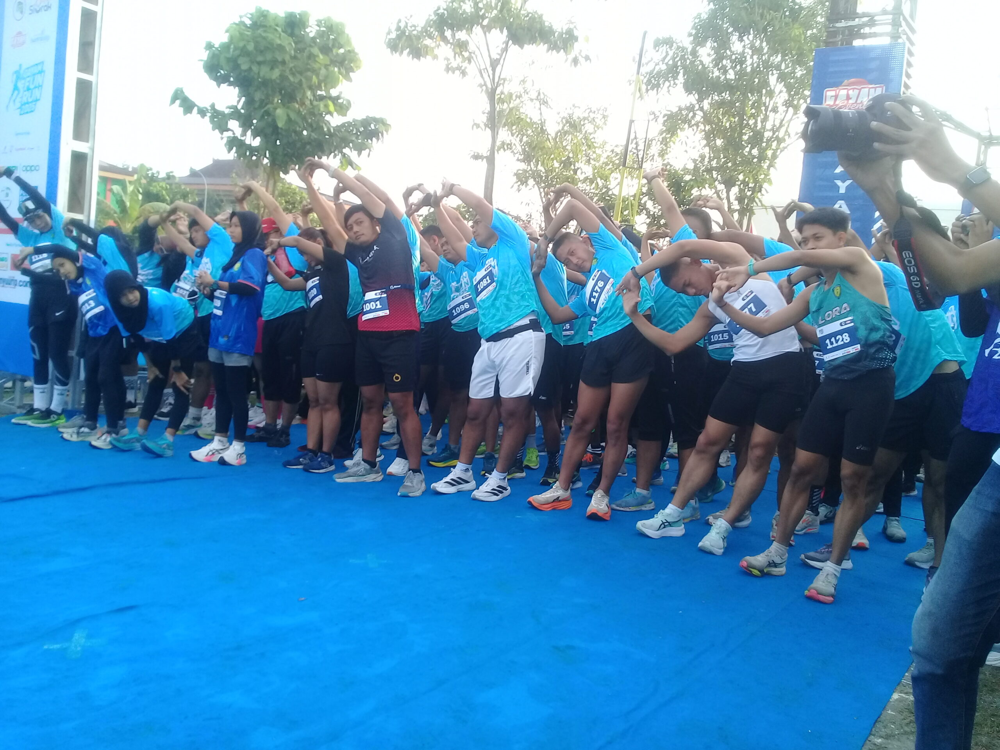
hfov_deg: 58.4
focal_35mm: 31
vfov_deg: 45.4
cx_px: 500
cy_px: 375
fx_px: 896
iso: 50
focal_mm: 3.3
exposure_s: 1/122
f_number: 2.2
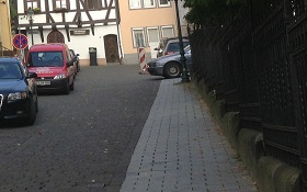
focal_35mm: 97
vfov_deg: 13.2
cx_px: -52
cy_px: -31
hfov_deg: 20.2
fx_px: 812
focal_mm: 3.3
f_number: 2.4
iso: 32
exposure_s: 1/362
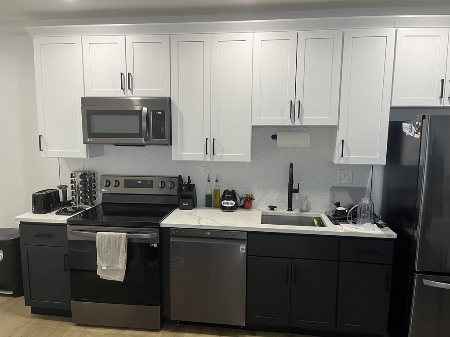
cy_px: 168
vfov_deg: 53.1
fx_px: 338
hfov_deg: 67.3
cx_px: 225
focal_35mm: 26
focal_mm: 5.1
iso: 100
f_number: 1.6
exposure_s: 1/60
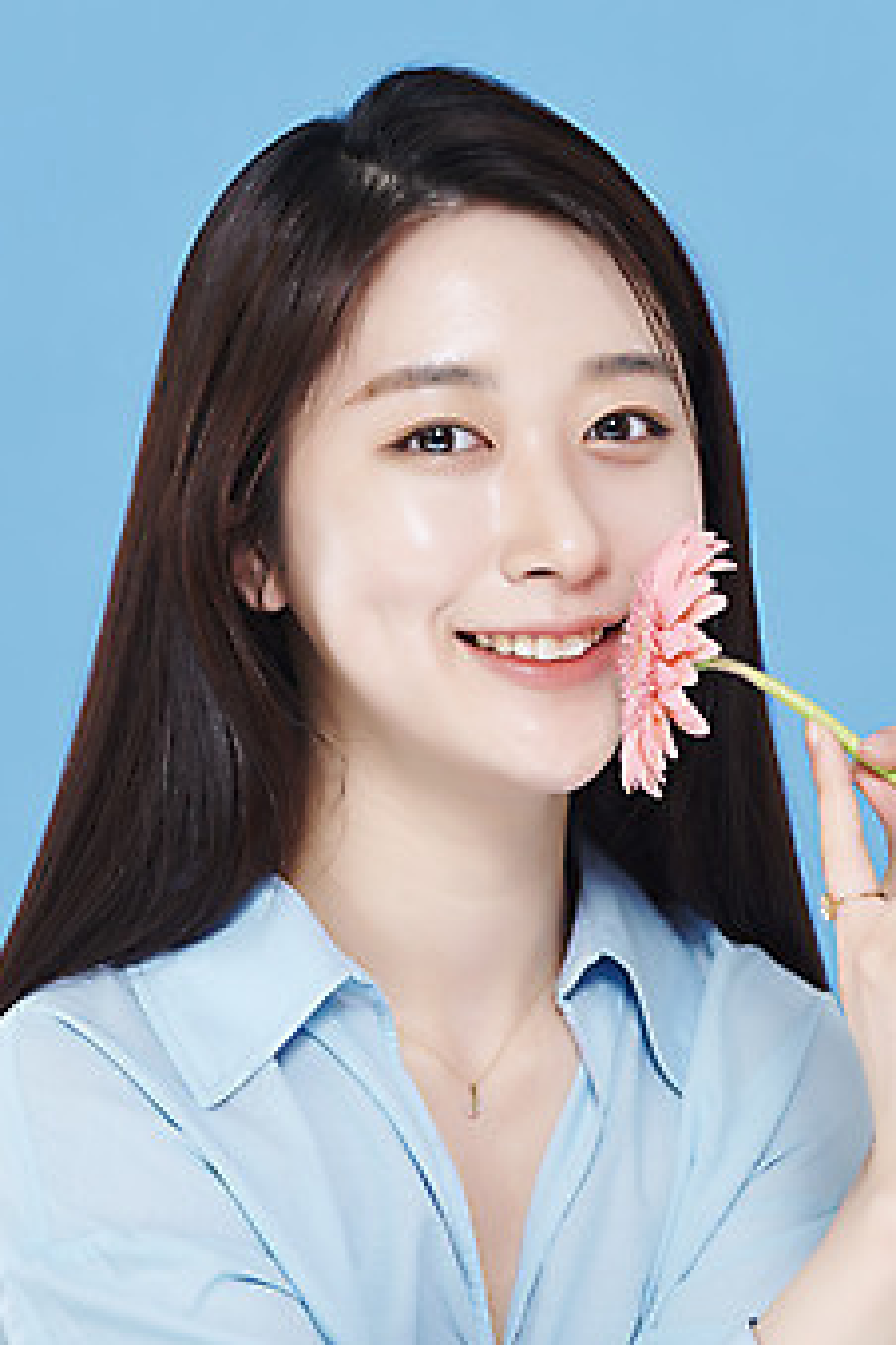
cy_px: 635
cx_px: 490
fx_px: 4629
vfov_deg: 16.5
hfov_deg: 11.1
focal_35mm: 124
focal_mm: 105
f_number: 11
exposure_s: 1/125
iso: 64
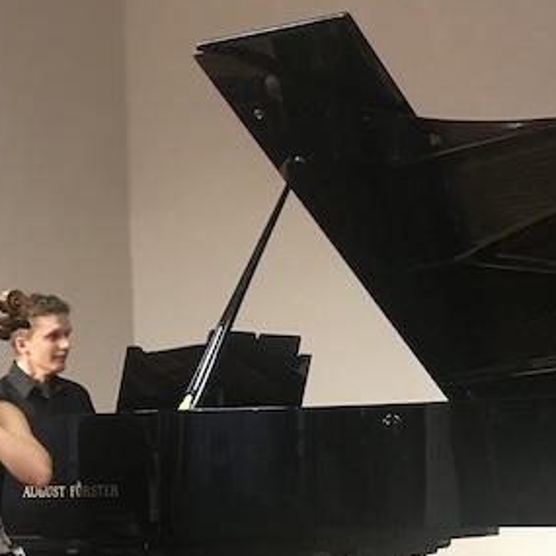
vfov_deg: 15.3
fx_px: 2053
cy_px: 445
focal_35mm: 113
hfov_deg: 15.3
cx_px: 96
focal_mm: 6.6
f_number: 2.8
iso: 400
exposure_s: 1/50
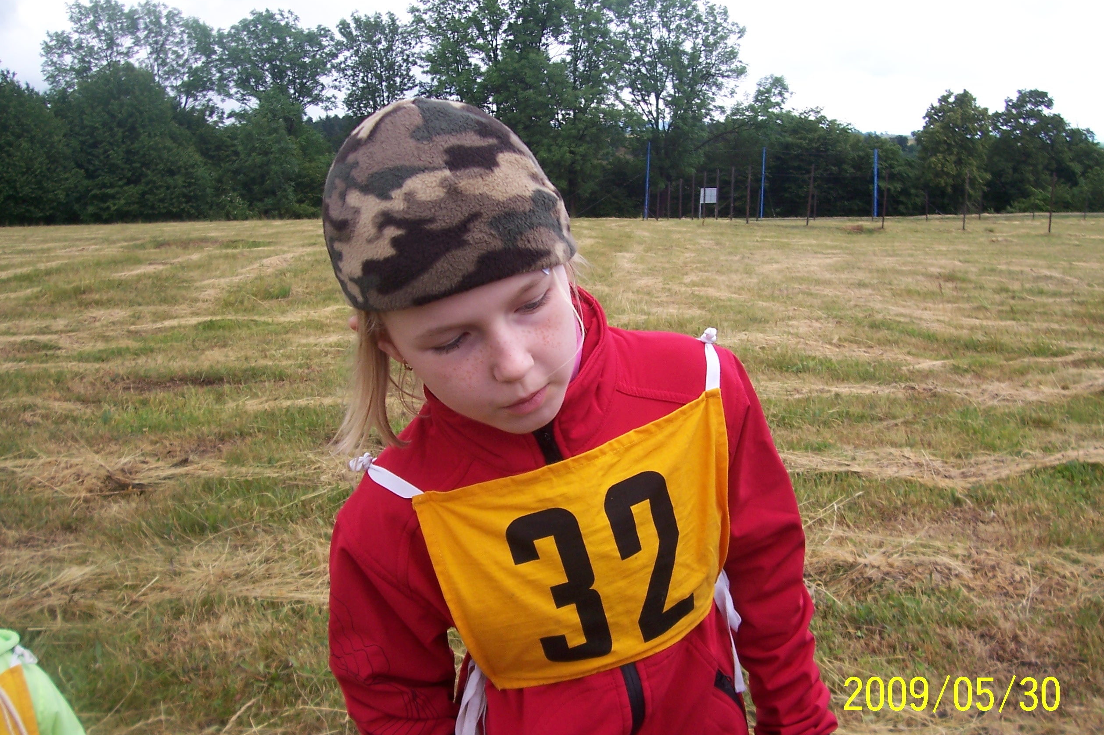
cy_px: 380
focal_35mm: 36
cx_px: 561
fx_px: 1104
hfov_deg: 53.1
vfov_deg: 36.9
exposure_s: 1/350
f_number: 2.7
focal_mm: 5.6
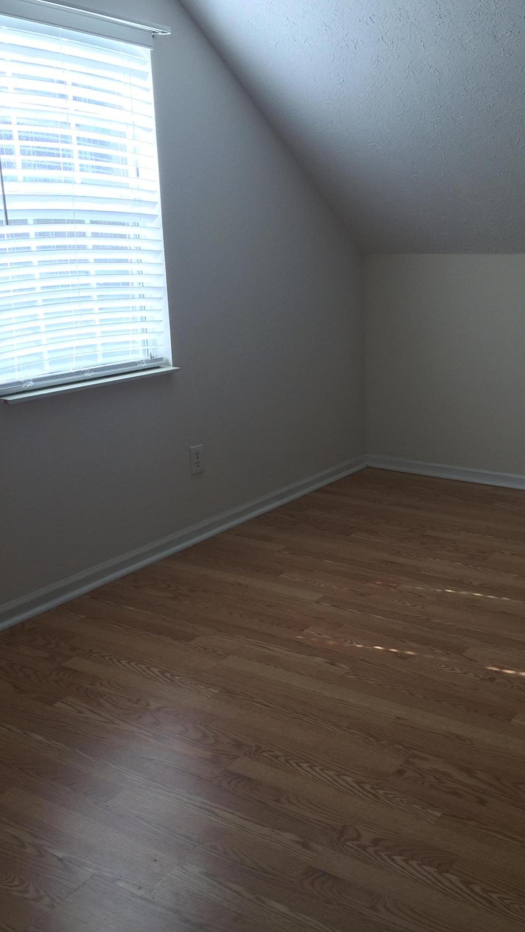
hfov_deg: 33.4
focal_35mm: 35
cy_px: 501
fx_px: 866
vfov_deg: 56.6
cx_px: 351
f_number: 2.2
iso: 40
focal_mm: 4.15
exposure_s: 1/120
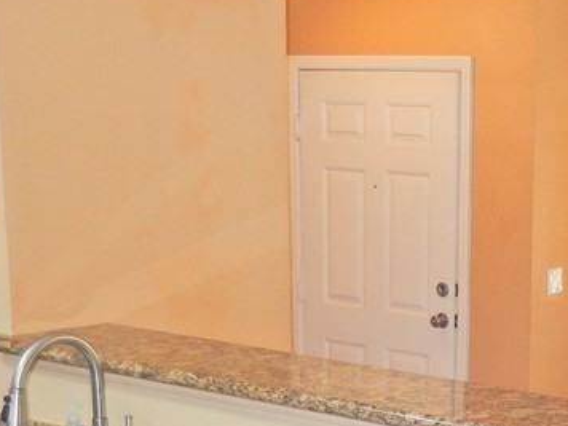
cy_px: 412
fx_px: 1181
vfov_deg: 19.9
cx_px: 645
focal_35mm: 72
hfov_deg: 24.9
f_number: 3.4
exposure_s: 1/30
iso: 200
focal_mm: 4.5
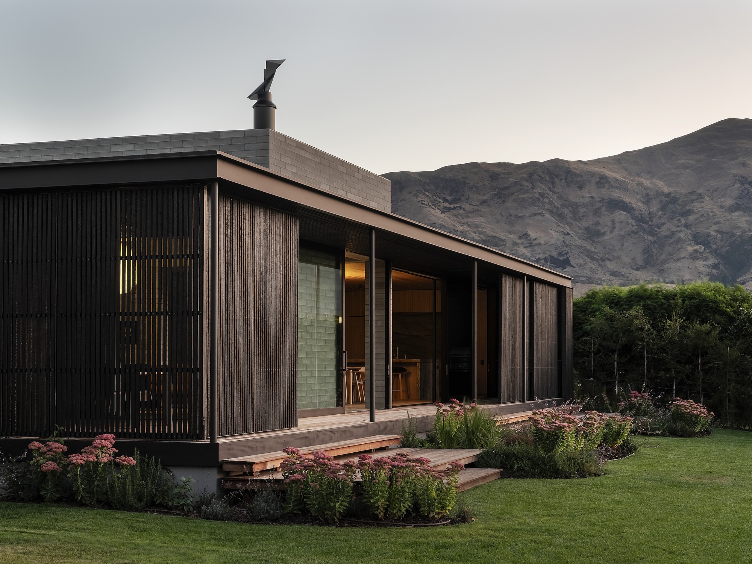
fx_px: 1282
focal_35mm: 59
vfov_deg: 24.8
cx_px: 376
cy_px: 282
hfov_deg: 32.7
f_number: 16
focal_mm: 75
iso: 400
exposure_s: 3
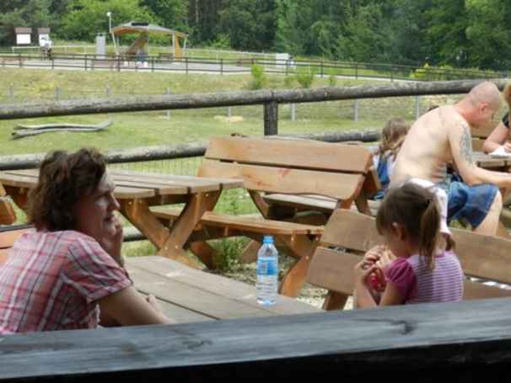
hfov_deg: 17.1
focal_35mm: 115
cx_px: 256
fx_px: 1698
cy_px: 192
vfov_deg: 12.9
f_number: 4.8
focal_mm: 20.5
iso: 160
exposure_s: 1/400
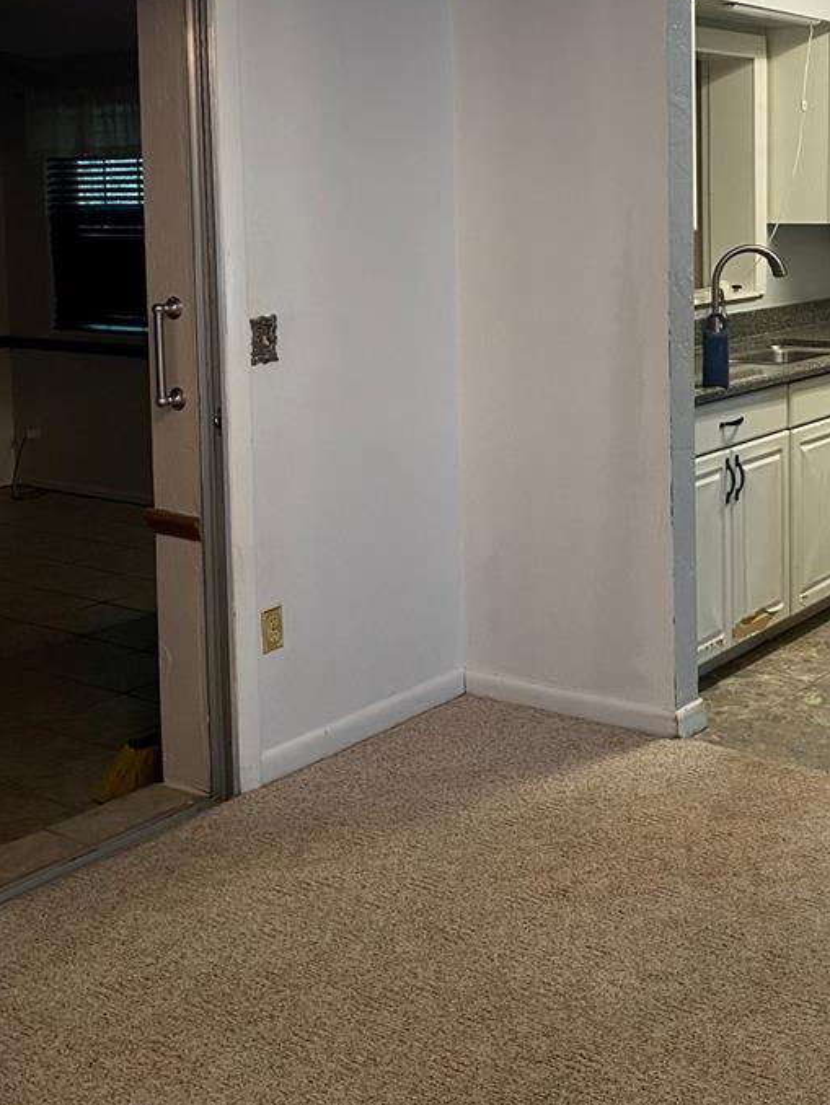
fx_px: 1470
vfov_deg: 40.3
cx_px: 626
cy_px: 308
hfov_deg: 31.0
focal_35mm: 46
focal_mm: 4.25
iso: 80
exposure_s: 1/60
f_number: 1.8
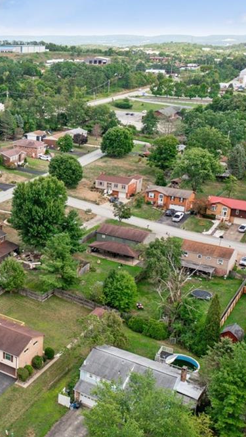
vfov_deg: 45.5
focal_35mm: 45
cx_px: -8
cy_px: 218
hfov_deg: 25.1
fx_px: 522
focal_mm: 10.26
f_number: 3.5
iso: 100
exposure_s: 1/80
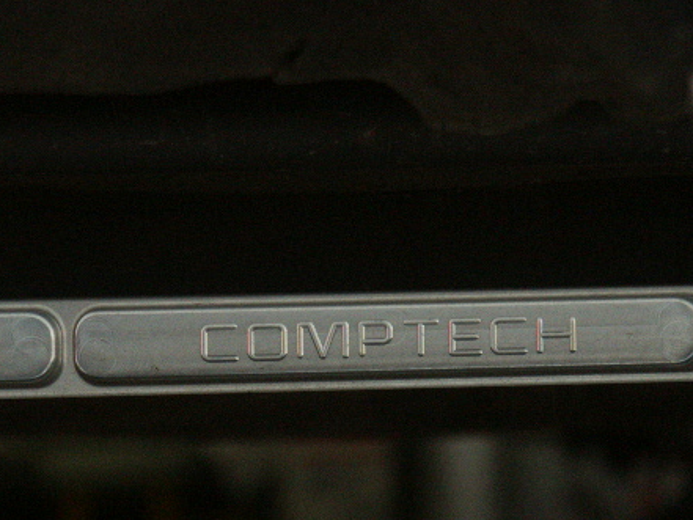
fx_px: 5807
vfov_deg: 5.1
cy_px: 369
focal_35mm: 290
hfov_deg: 6.8
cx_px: 332
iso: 200
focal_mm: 50.69
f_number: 3.5
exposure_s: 1/180
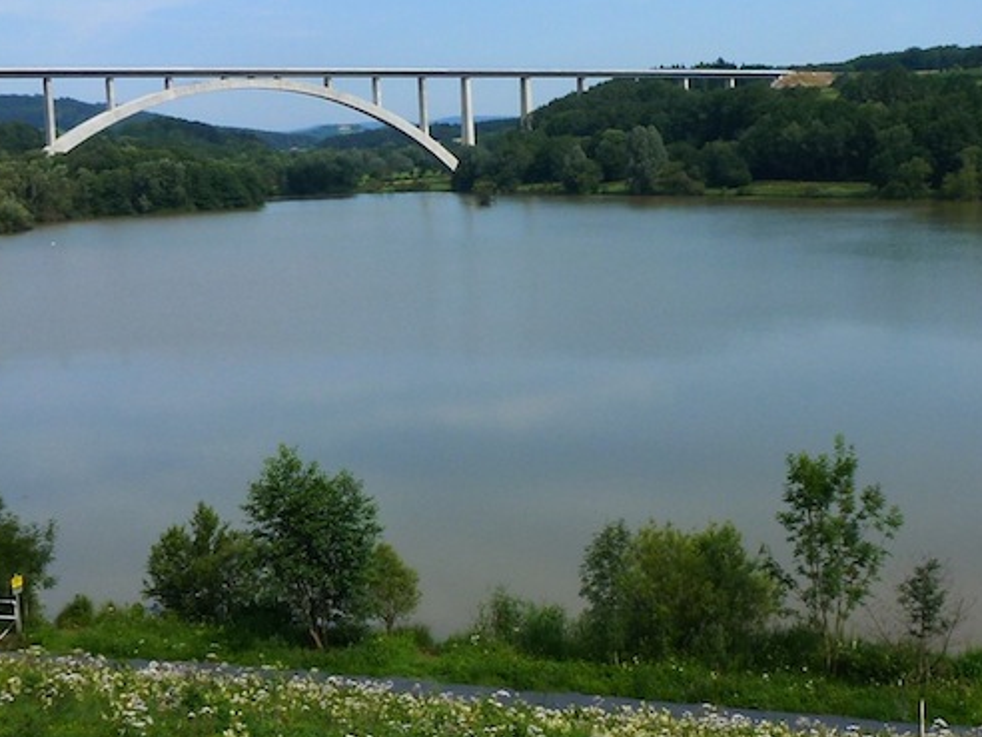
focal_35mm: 52
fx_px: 1475
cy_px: 334
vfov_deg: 28.0
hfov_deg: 36.6
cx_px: 609
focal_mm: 4.3
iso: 100
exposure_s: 1/800
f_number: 4
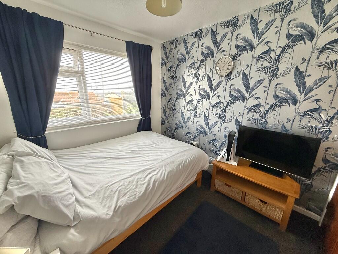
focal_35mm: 14
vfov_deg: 85.7
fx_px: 137
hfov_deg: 102.1
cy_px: 127
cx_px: 169
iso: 80
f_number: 2.2
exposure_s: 1/99
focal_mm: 2.22
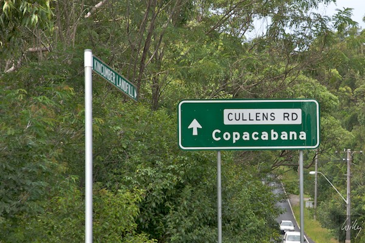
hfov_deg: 16.1
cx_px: 182
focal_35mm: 128
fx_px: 1293
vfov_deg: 10.8
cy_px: 122
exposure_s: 1/320
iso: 320
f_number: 9
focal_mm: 85
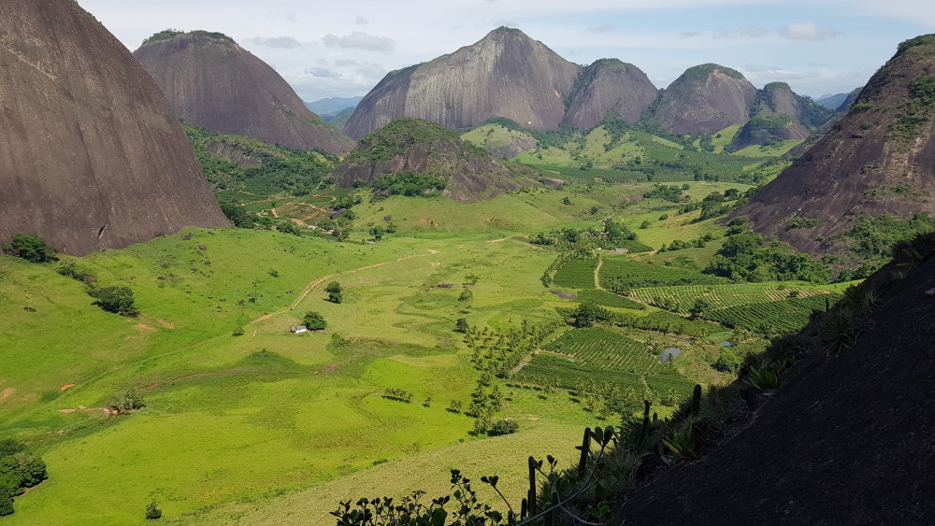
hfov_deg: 66.1
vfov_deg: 40.1
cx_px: 471
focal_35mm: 29
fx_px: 719
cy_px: 219
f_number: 1.7
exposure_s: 1/2320
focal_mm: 4.2
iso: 40
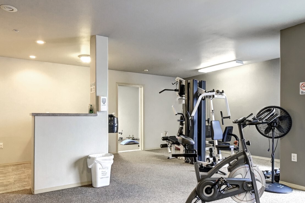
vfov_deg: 54.4
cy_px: 129
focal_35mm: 23
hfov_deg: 76.1
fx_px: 195
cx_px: 150
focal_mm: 10
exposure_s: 1/5
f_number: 11
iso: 3200
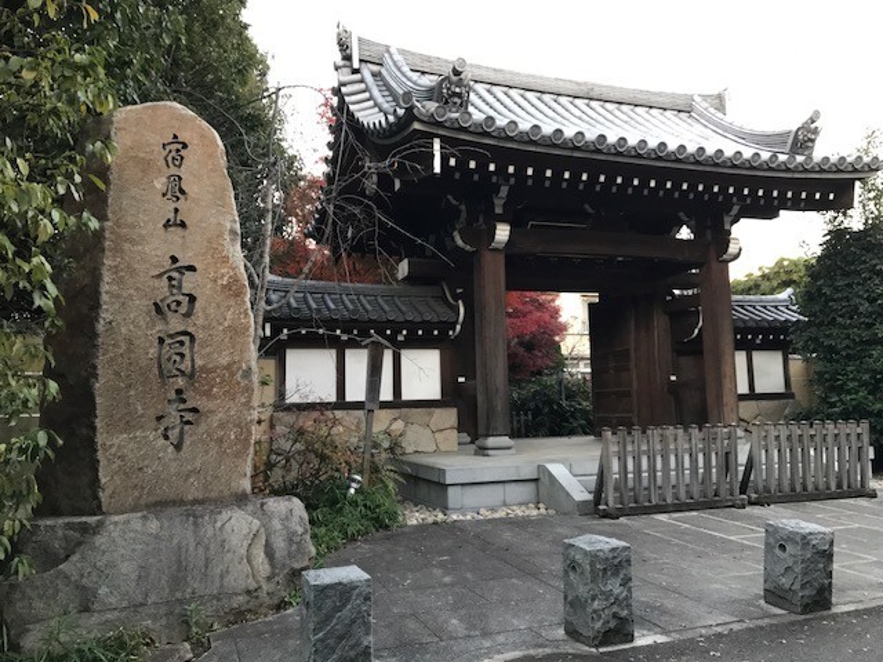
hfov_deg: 63.4
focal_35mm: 28
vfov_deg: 49.7
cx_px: 442
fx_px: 714
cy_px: 331
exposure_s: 1/33
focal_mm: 3.99
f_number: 1.8
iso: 160
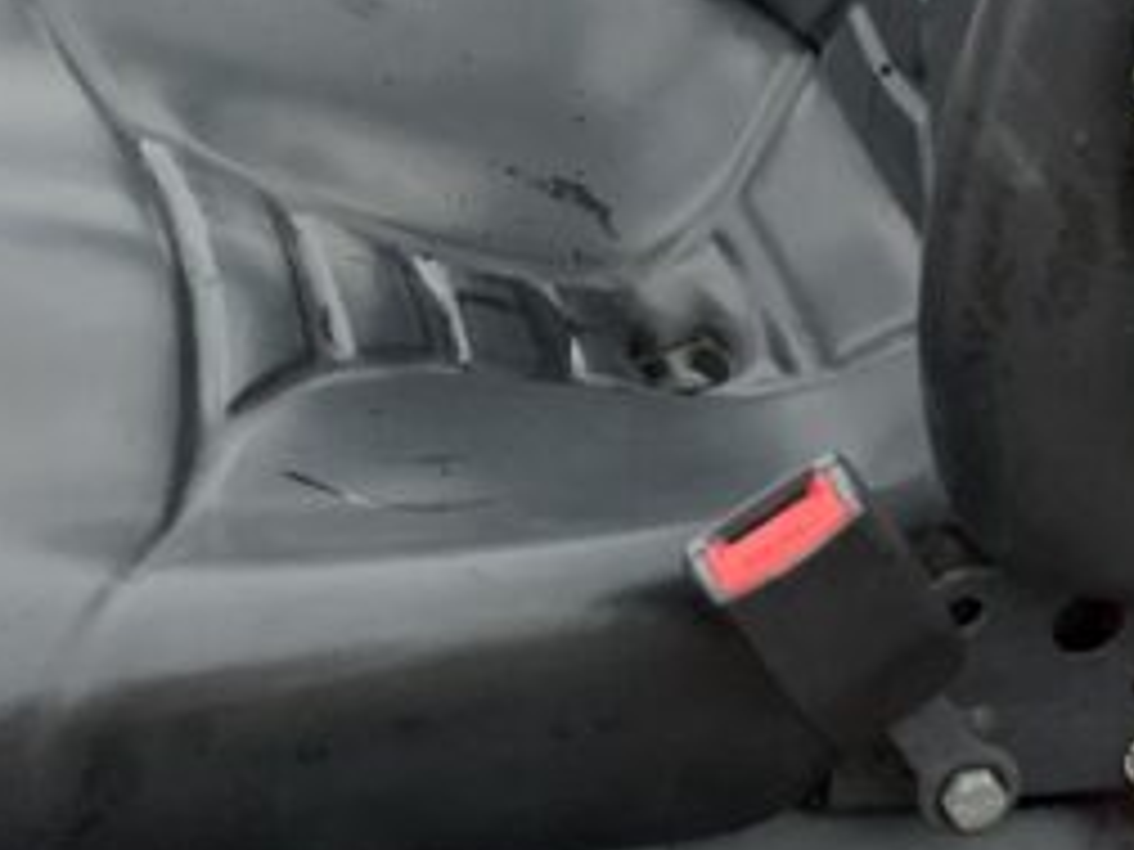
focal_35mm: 118
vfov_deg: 12.5
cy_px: 337
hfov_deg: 16.6
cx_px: 837
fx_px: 3866
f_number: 1.8
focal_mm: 3
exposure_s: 1/108
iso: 64
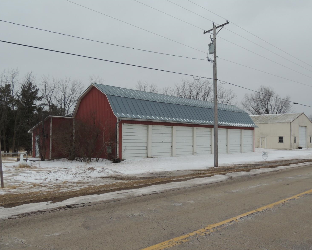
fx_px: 323
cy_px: 126
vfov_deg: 42.2
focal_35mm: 35
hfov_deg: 51.5
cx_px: 164
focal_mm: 5.8
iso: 100
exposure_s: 1/1000
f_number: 3.2
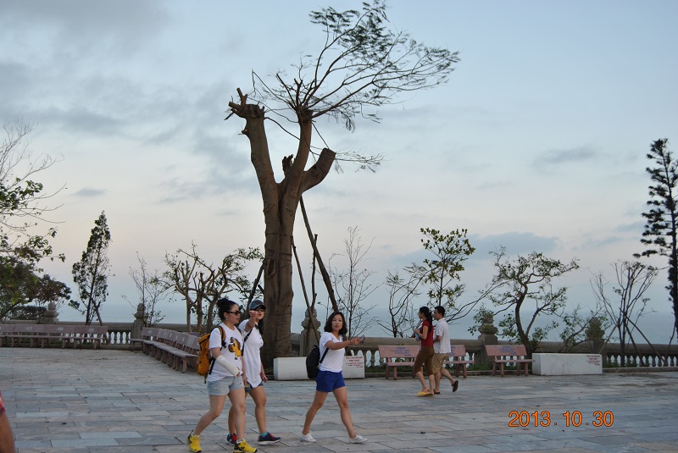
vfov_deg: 32.0
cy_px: 226
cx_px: 339
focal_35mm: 42
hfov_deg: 46.4
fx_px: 792
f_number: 5
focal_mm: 28
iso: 200
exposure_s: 1/100
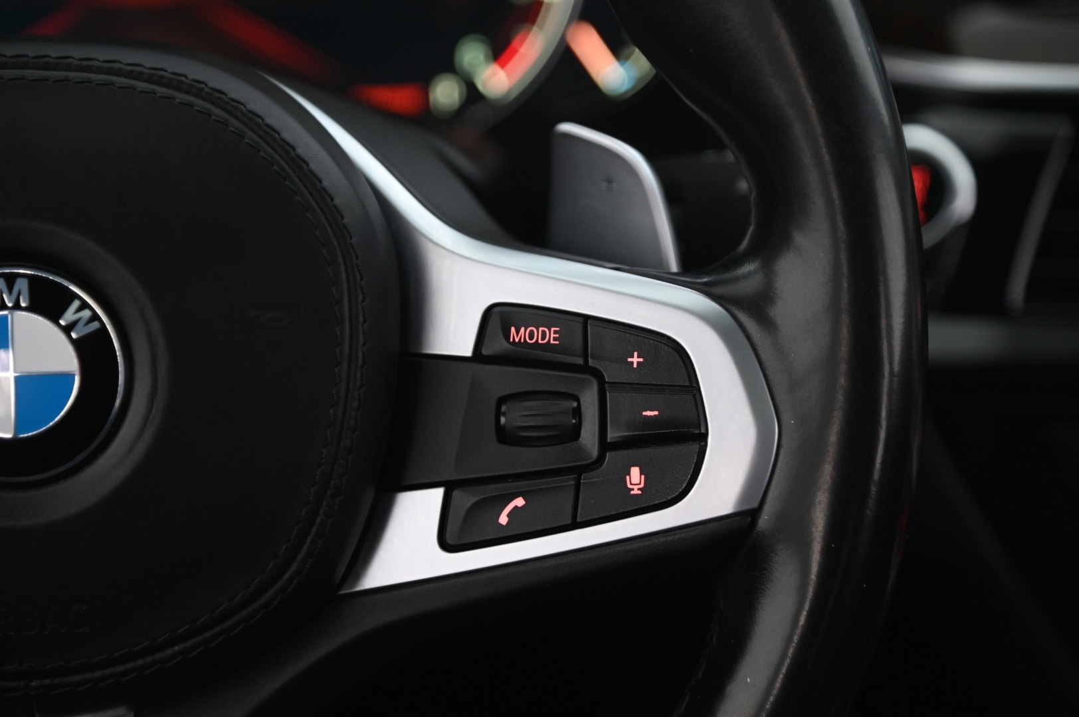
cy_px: 358
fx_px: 3594
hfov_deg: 17.1
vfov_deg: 11.4
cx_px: 540
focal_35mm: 120
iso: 2000
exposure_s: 1/15
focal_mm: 120
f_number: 4
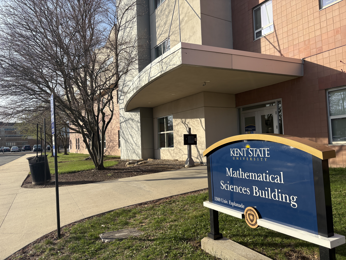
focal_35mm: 26
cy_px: 130
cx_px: 173
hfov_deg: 67.3
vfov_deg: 53.1
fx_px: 260
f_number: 1.6
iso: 50
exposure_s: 1/2075
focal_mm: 5.96
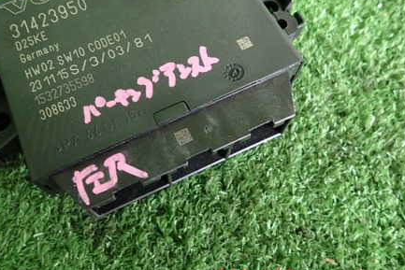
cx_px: 150
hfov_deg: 52.5
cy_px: 80
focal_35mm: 36
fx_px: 405
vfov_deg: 36.3
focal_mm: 4.5
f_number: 2
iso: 200
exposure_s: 1/50
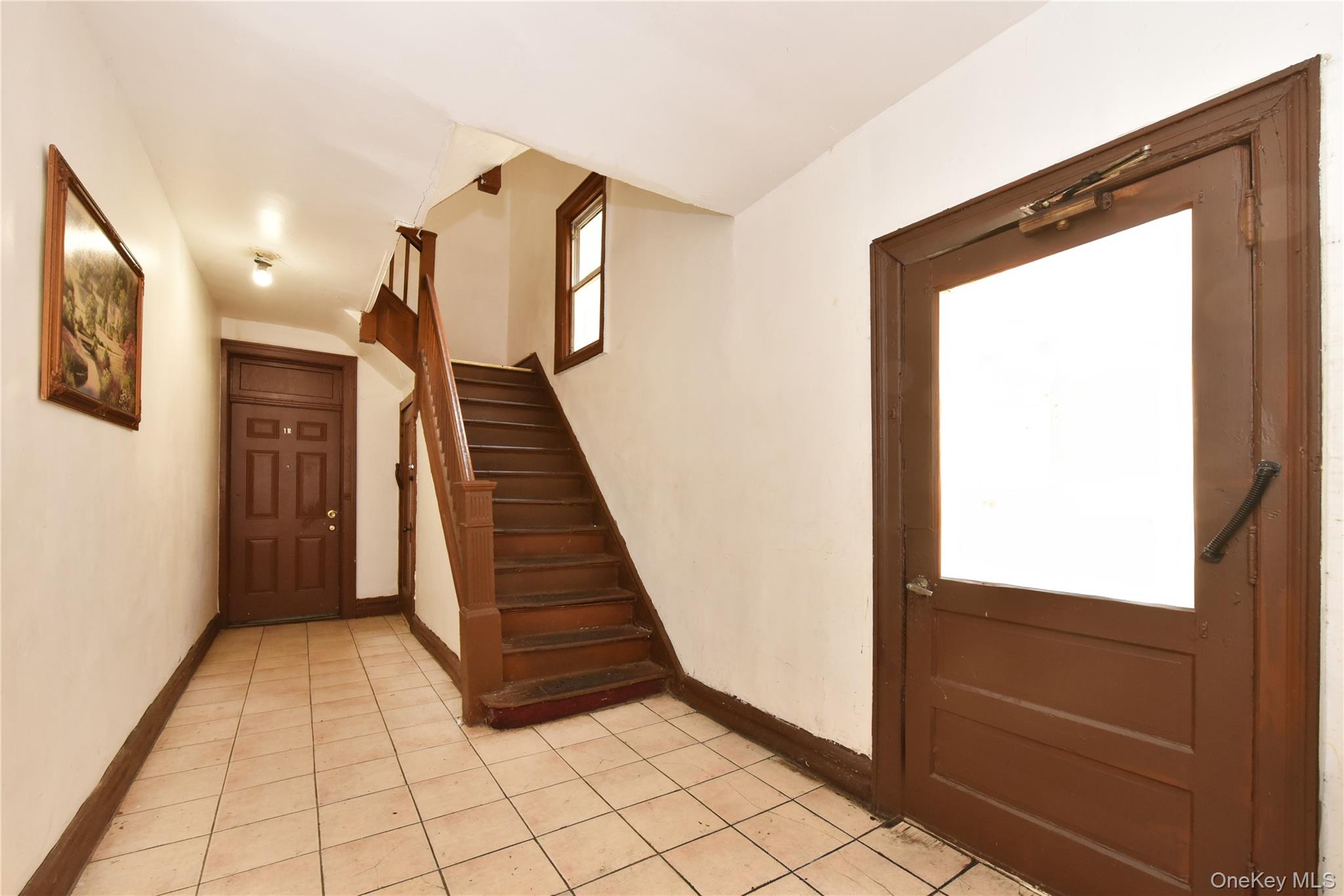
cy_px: 448
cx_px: 672
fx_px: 523
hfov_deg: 104.2
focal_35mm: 14
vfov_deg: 81.2
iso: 2000
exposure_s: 1/60
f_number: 8
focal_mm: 14
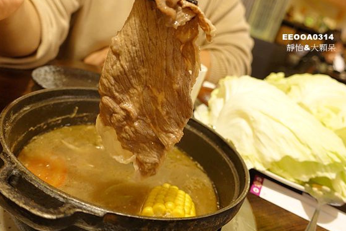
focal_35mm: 28
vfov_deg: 46.3
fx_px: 269
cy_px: 101
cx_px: 166
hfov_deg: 65.5
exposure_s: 1/20
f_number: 2.5
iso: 800
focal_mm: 8.8
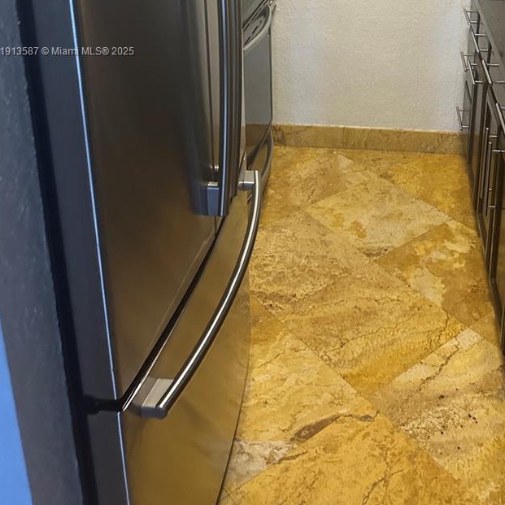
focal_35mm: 41
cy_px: 52
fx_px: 677
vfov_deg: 38.2
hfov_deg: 40.2
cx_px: 351
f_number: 1.78
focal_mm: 6.86
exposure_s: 1/40
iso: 640
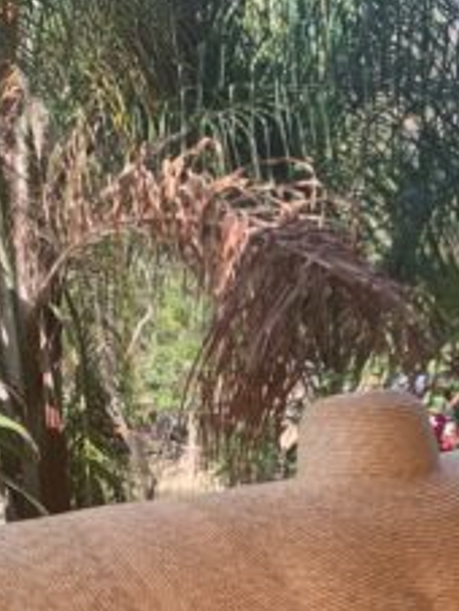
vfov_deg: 38.9
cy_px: 524
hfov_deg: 31.4
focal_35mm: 46
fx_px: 812
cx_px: 302
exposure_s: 1/305
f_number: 1.8
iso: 25
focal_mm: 4.25
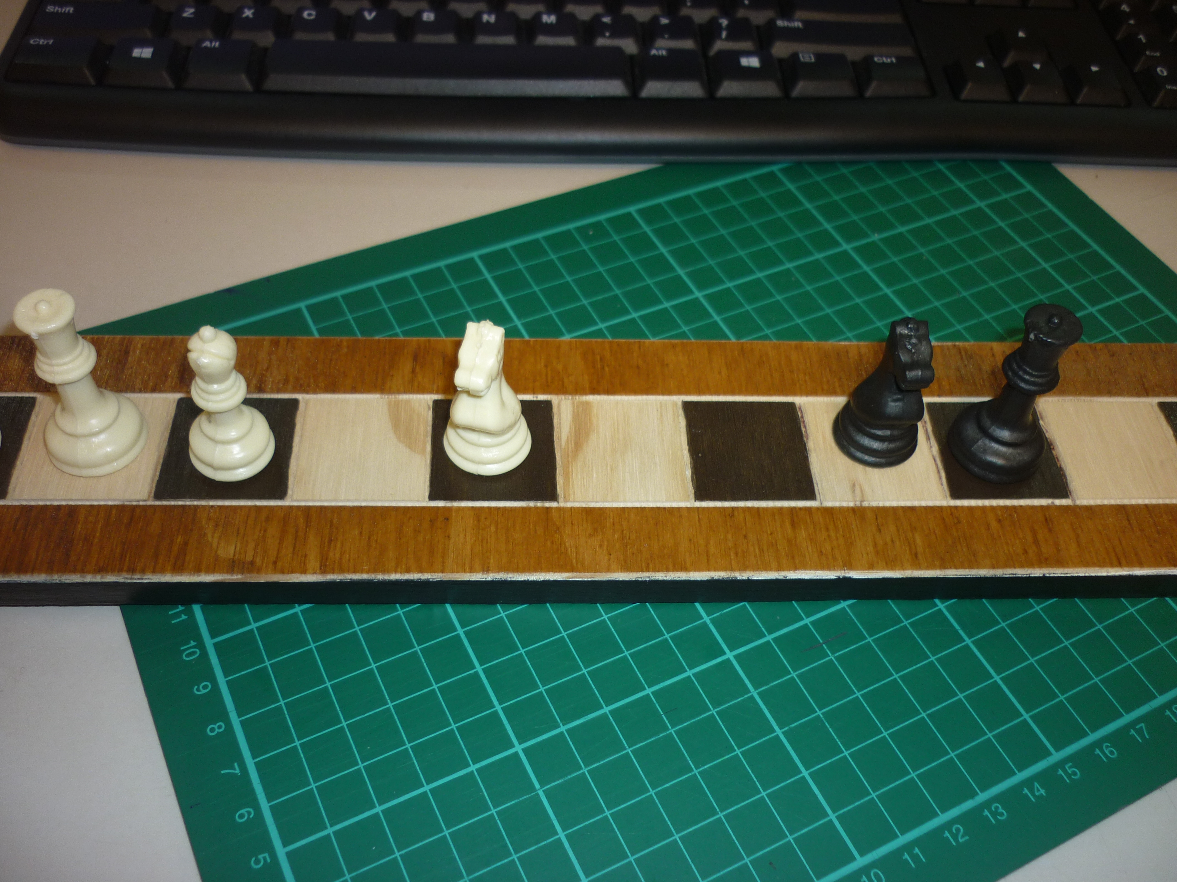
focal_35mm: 33
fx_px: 1122
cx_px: 588
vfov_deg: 42.9
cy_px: 441
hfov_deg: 55.4
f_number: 2.8
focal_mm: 5.5
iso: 100
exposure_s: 1/30
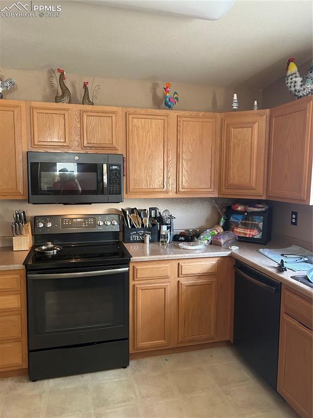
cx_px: 156
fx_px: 314
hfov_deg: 53.0
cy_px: 209
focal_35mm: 26
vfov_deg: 67.3
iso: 400
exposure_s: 1/60
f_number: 1.5
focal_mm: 5.7
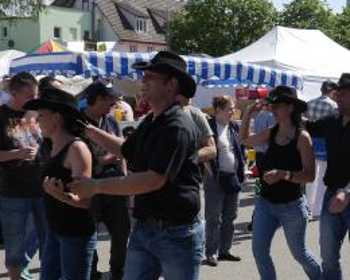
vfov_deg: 24.0
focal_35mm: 63
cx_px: 302
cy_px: 201
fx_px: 653
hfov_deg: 29.0
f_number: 8
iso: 200
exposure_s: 1/400
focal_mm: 14
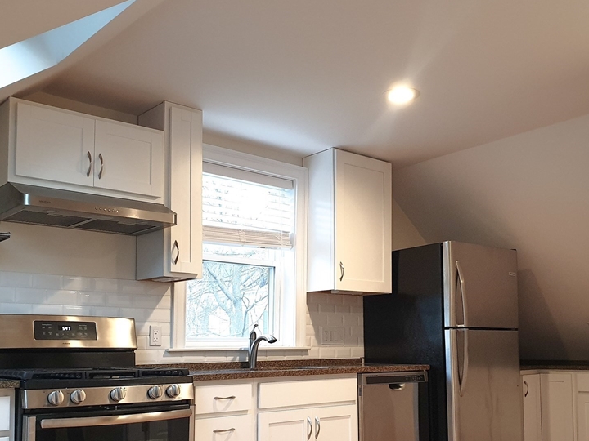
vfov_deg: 38.1
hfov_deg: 50.0
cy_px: 305
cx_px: 330
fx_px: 630
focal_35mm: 37
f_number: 2.4
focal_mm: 4.3
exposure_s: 1/40
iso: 250
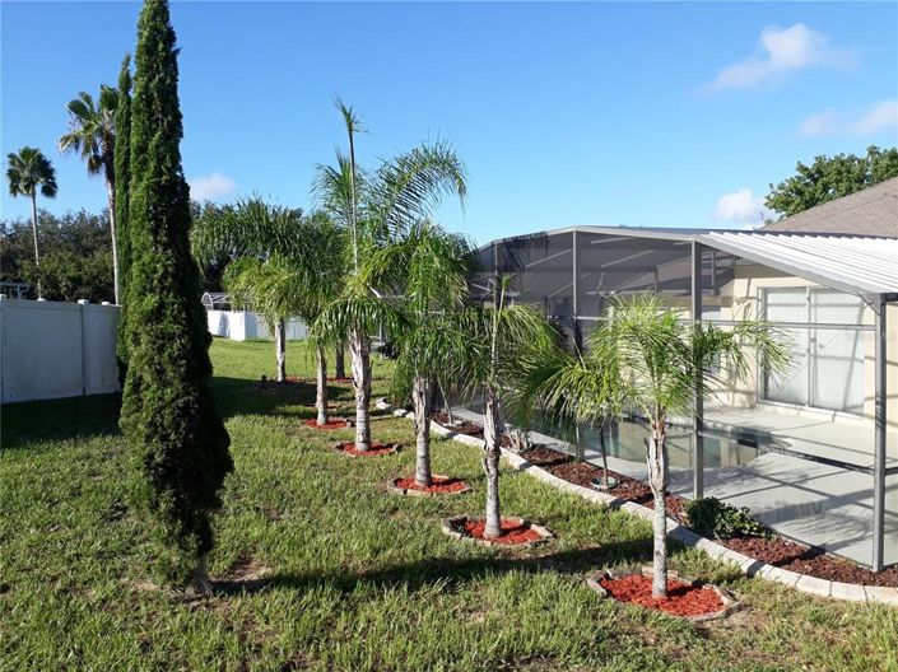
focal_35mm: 27
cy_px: 336
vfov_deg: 51.3
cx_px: 449
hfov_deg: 65.3
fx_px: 700
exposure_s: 1/864
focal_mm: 3.6
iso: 40
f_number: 1.9
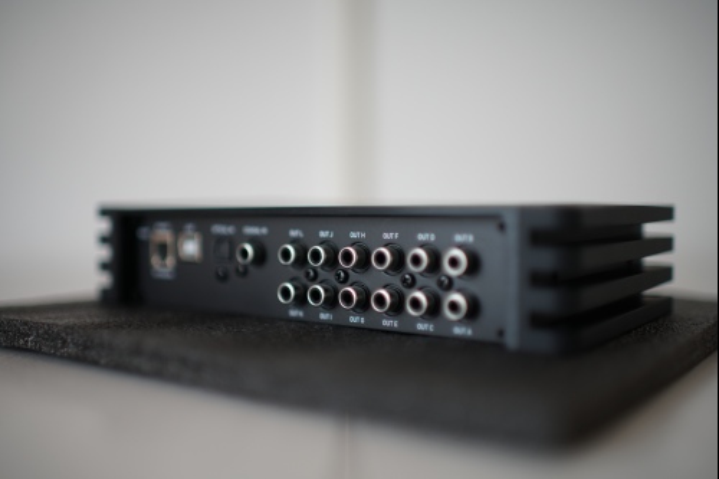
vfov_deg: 37.8
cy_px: 240
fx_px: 699
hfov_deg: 54.5
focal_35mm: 35
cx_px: 360
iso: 160
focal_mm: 35
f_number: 1.4
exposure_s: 1/125
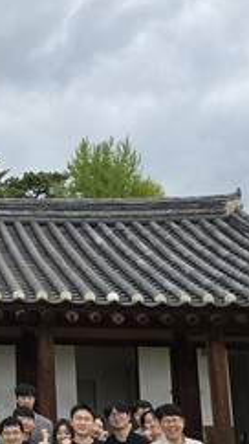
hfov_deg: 17.9
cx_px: -90
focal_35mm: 62
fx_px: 728
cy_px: 255
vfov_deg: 33.8
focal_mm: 6.3
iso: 12
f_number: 1.7
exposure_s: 1/256
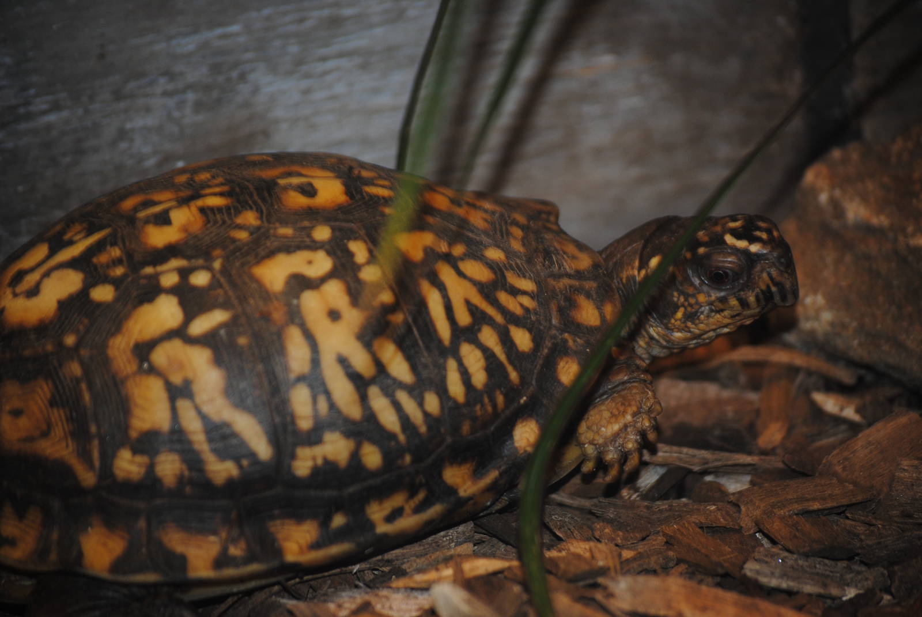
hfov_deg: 13.0
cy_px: 308
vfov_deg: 8.7
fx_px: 4038
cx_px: 461
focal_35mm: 158
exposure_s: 1/60
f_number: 4.5
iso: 200
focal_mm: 105
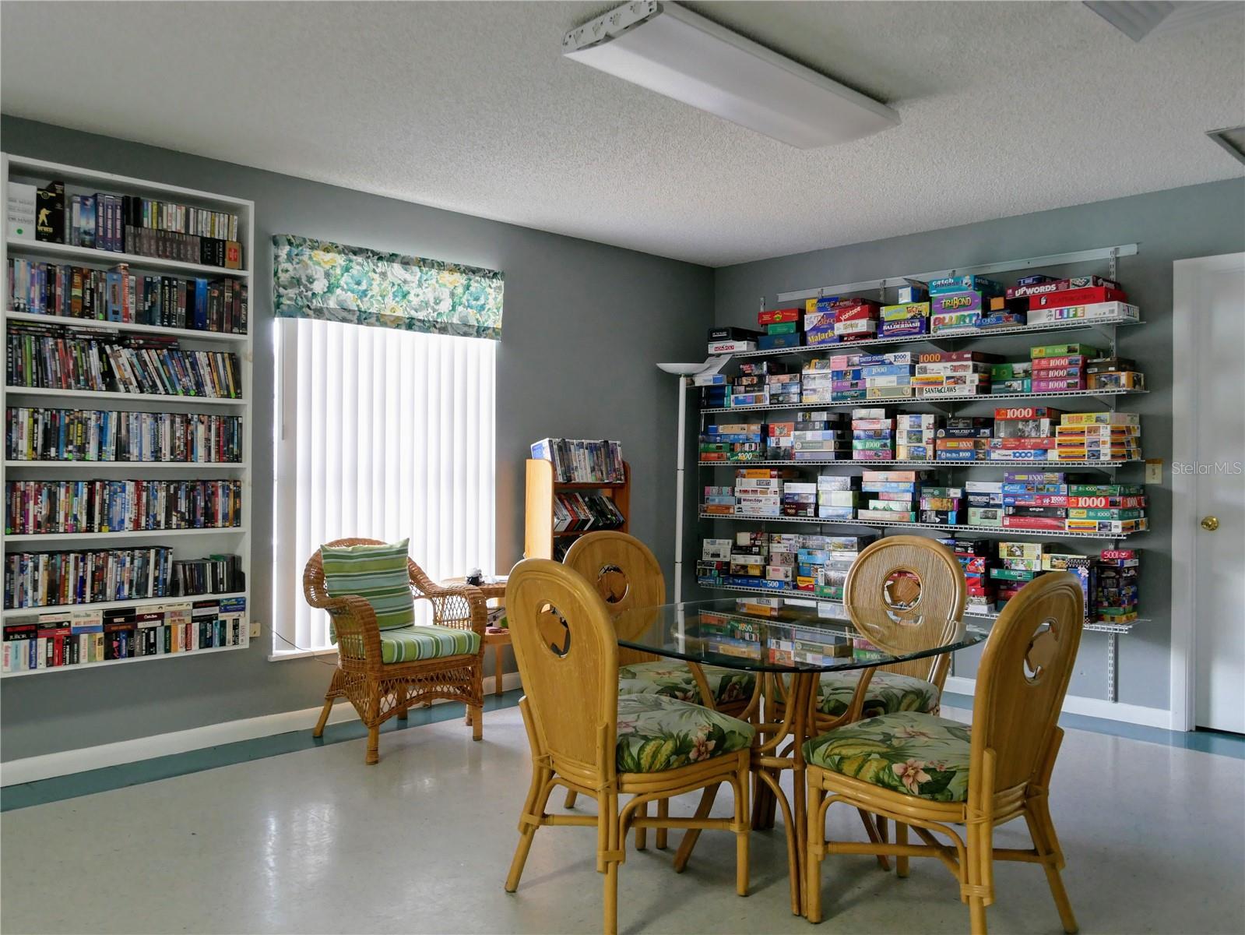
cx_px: 622
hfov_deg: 63.4
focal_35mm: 28
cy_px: 468
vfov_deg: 49.8
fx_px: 1007
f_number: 5
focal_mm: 14
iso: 800
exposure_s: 1/60
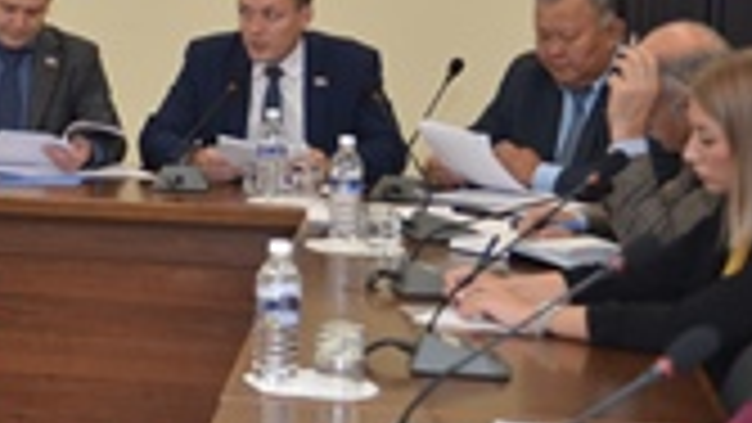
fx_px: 2313
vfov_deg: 10.3
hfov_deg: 17.5
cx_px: -185
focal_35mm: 116
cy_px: -32
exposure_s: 1/60
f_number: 4
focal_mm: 44
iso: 220
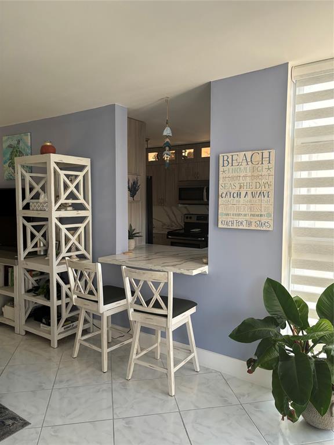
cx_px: 167
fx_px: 334
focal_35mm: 26
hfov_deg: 53.1
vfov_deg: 67.3
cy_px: 222
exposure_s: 1/121
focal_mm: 5.96
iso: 125
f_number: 1.6
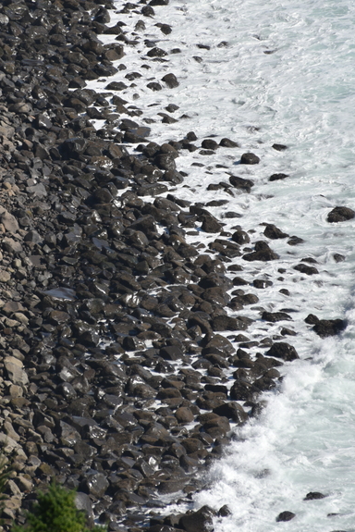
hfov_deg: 2.1
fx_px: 9868
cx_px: 60
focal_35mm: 668
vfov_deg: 3.1
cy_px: 147
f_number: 7.1
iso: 100
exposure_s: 1/640
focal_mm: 300
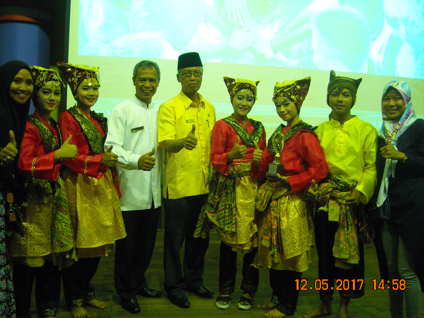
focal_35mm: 35
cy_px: 159
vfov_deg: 40.7
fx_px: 429
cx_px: 212
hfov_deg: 52.6
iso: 400
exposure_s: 1/20
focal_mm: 5.7
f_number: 2.8
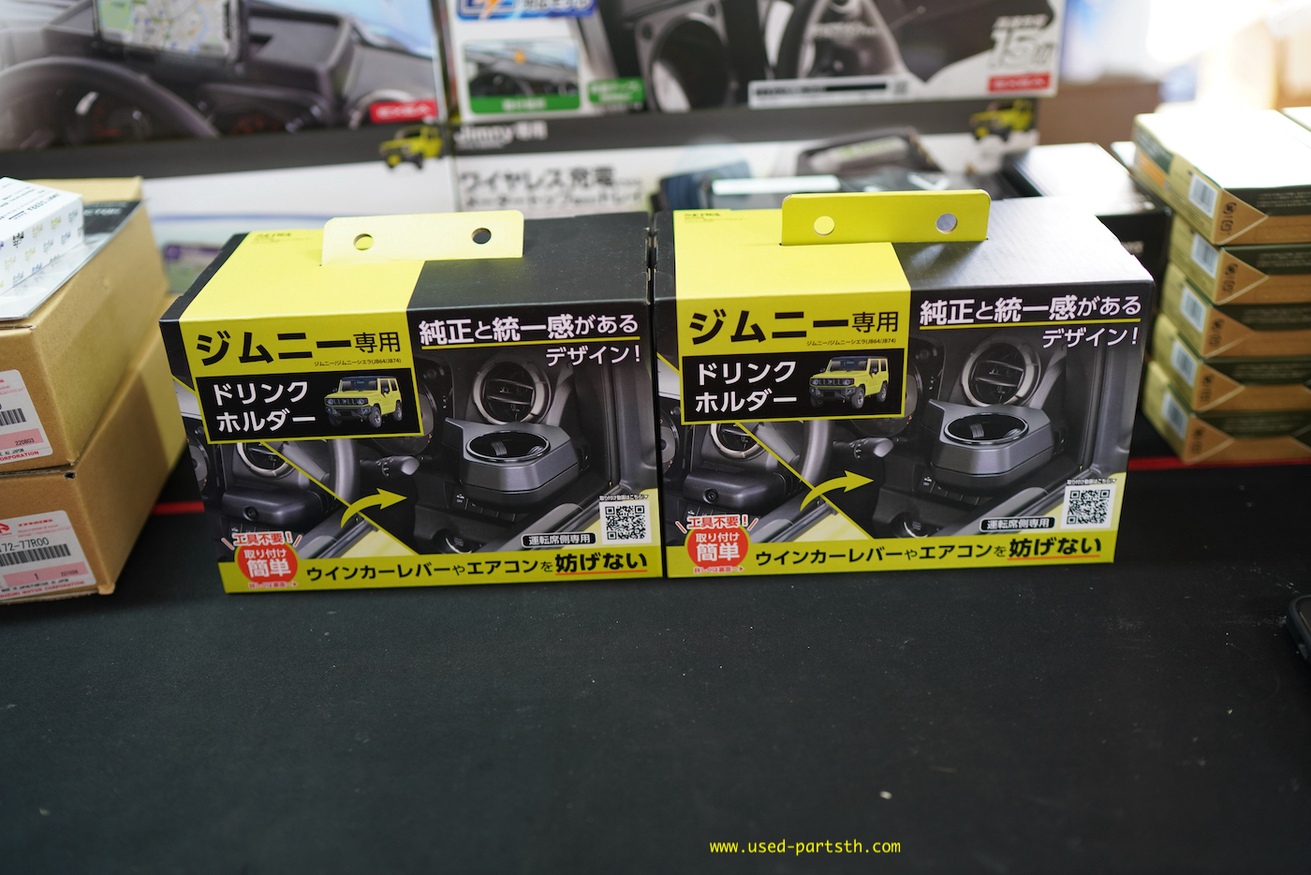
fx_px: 1275
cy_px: 438
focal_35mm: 35
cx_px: 656
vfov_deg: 37.9
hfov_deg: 54.4
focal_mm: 35
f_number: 2
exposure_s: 1/40
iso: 500
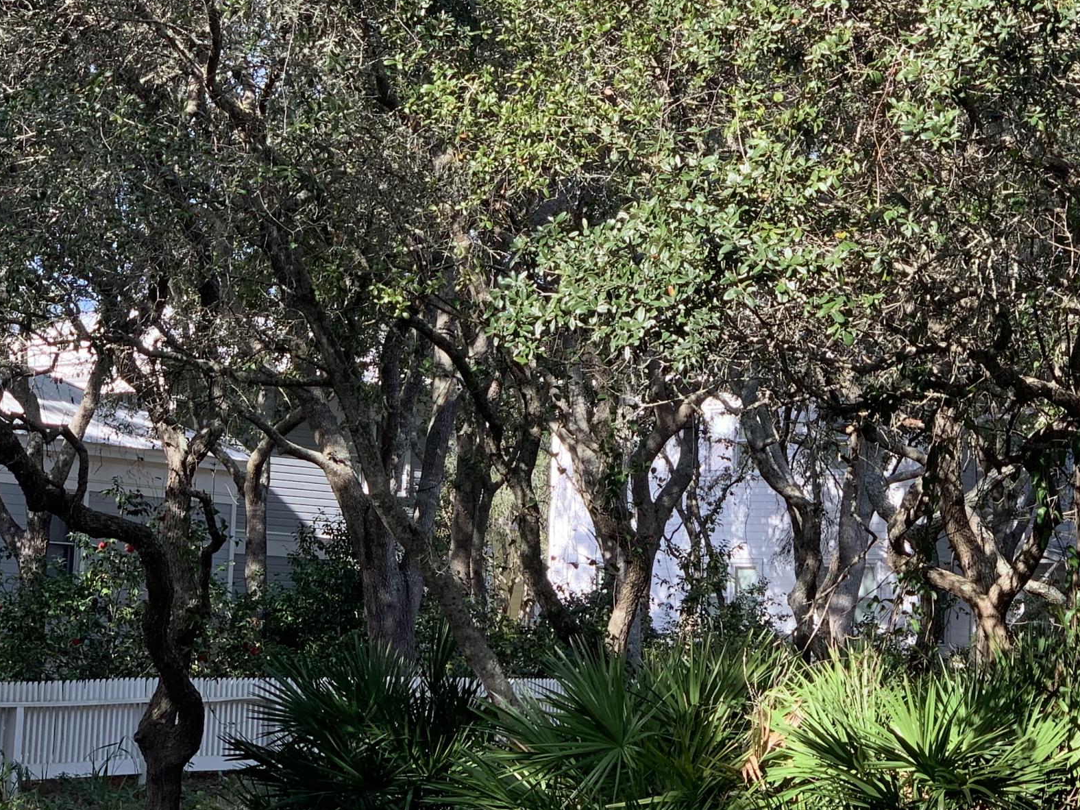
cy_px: 212
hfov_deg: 19.8
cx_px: 701
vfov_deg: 14.9
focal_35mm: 99
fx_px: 3089
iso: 16
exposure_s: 1/182
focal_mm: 6
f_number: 2.4
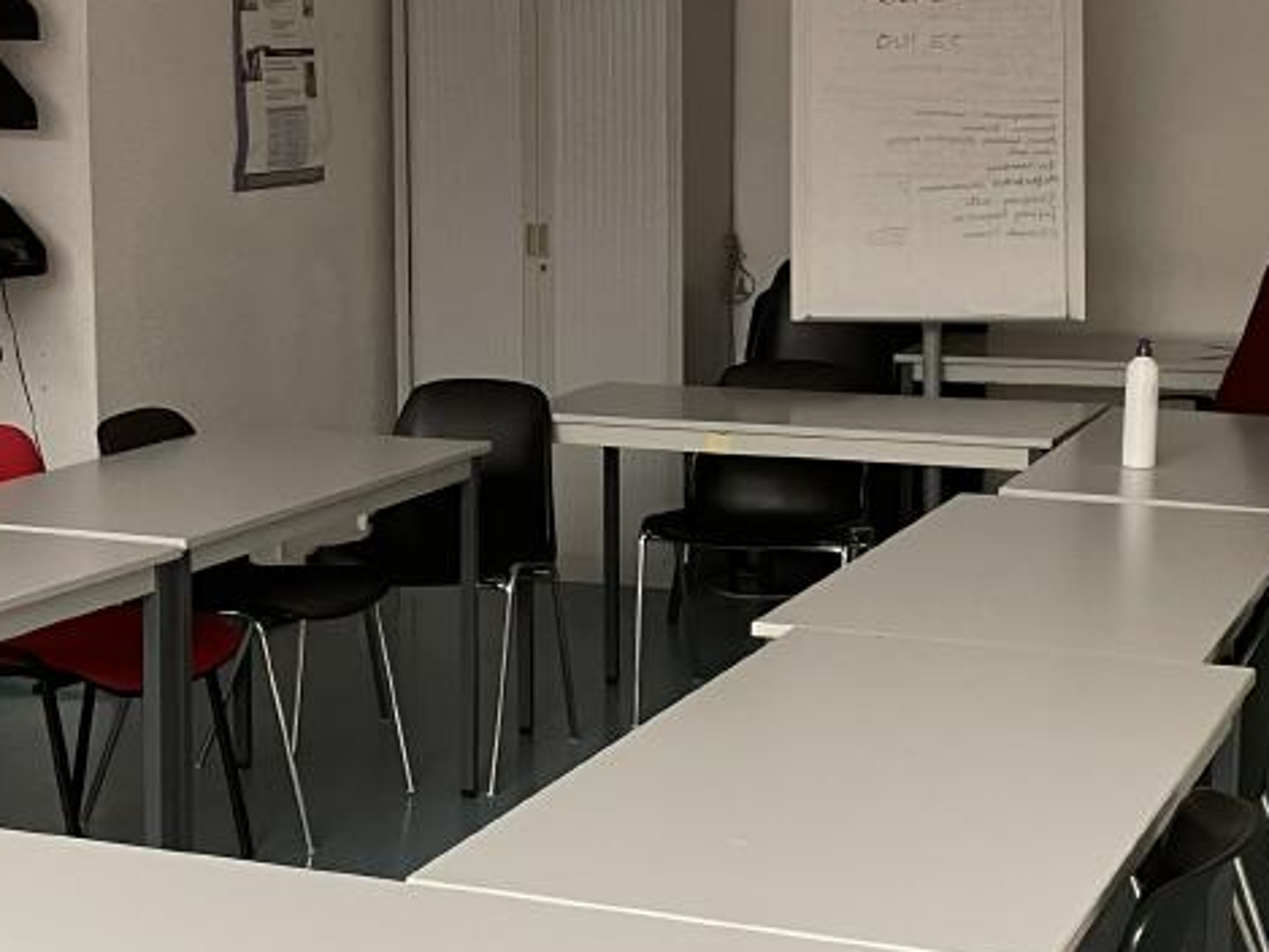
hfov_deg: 27.4
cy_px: 465
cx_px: 530
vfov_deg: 20.7
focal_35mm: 71
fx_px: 2603
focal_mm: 4.2
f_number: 1.6
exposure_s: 1/60
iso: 250
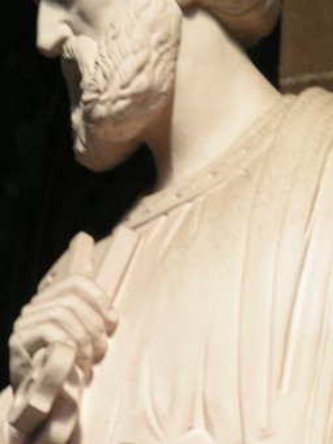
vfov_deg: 5.8
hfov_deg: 4.4
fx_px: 4348
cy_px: 56
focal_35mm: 339
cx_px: 154
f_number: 3.5
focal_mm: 28.8
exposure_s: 1/13
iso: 200
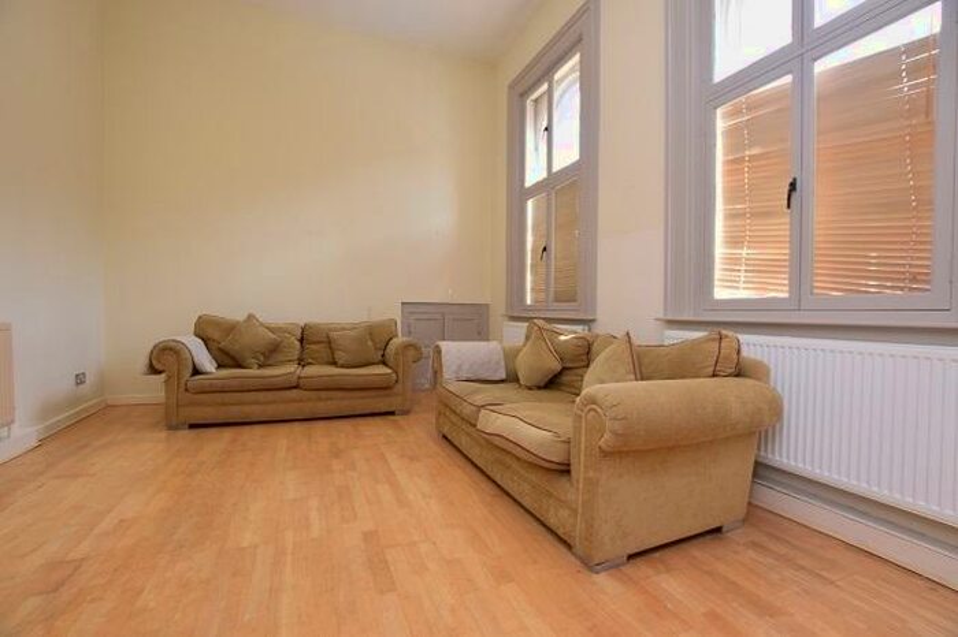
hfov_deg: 100.4
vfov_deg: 77.3
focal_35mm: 15
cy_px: 318
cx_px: 479
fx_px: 399
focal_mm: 10
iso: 400
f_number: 5
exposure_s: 1/100
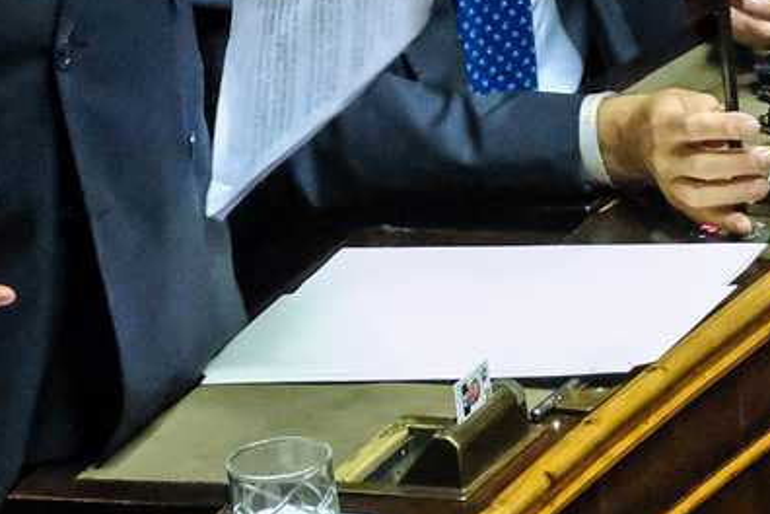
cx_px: -173
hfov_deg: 2.8
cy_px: -178
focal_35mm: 732
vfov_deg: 1.9
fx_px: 15655
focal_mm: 137.7
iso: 8000
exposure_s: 1/125
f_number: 4.7
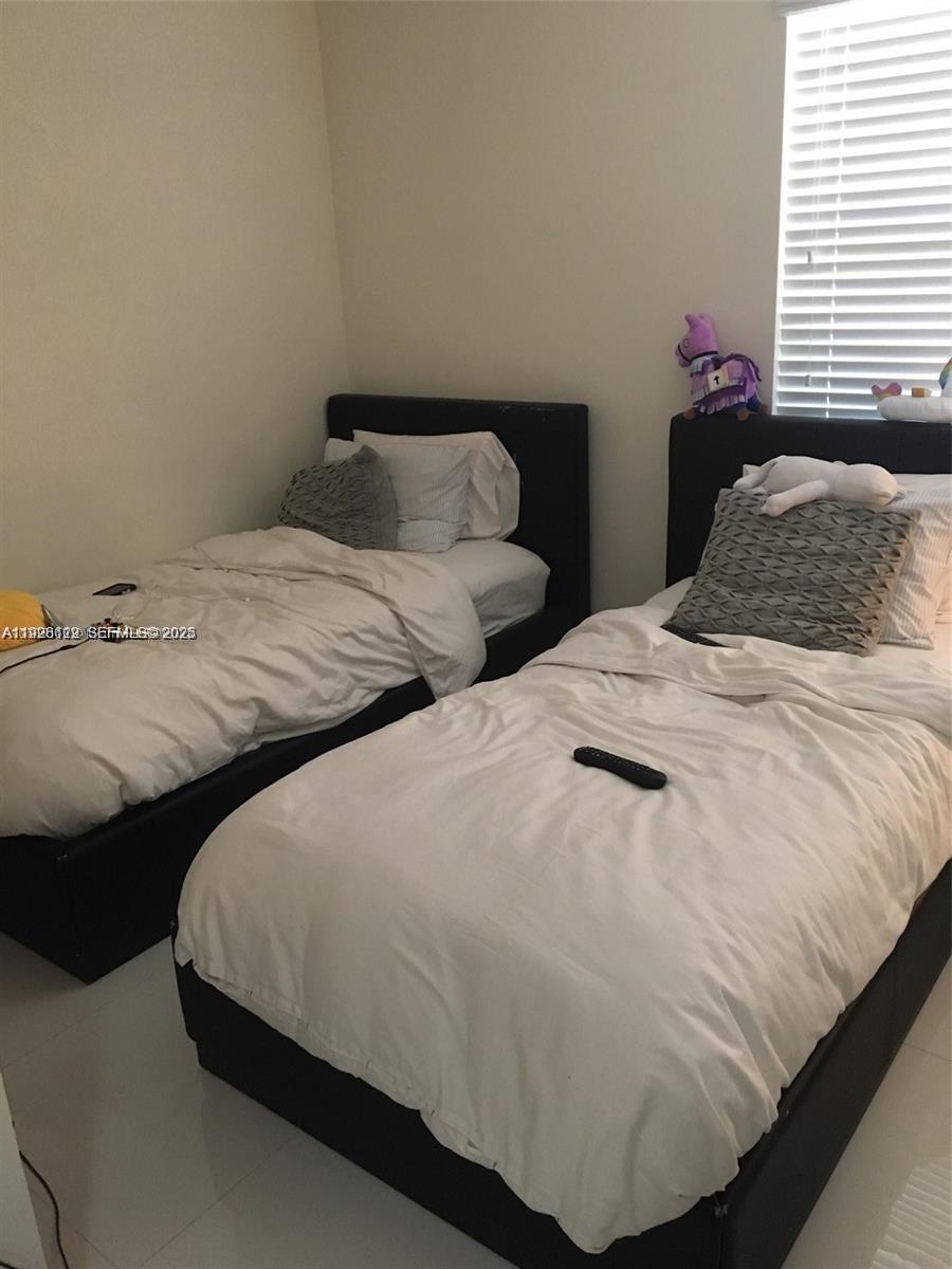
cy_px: 634
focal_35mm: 29
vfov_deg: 61.7
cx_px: 476
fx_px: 1063
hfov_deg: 48.2
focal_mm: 4.15
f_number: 2.2
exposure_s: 1/30
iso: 200
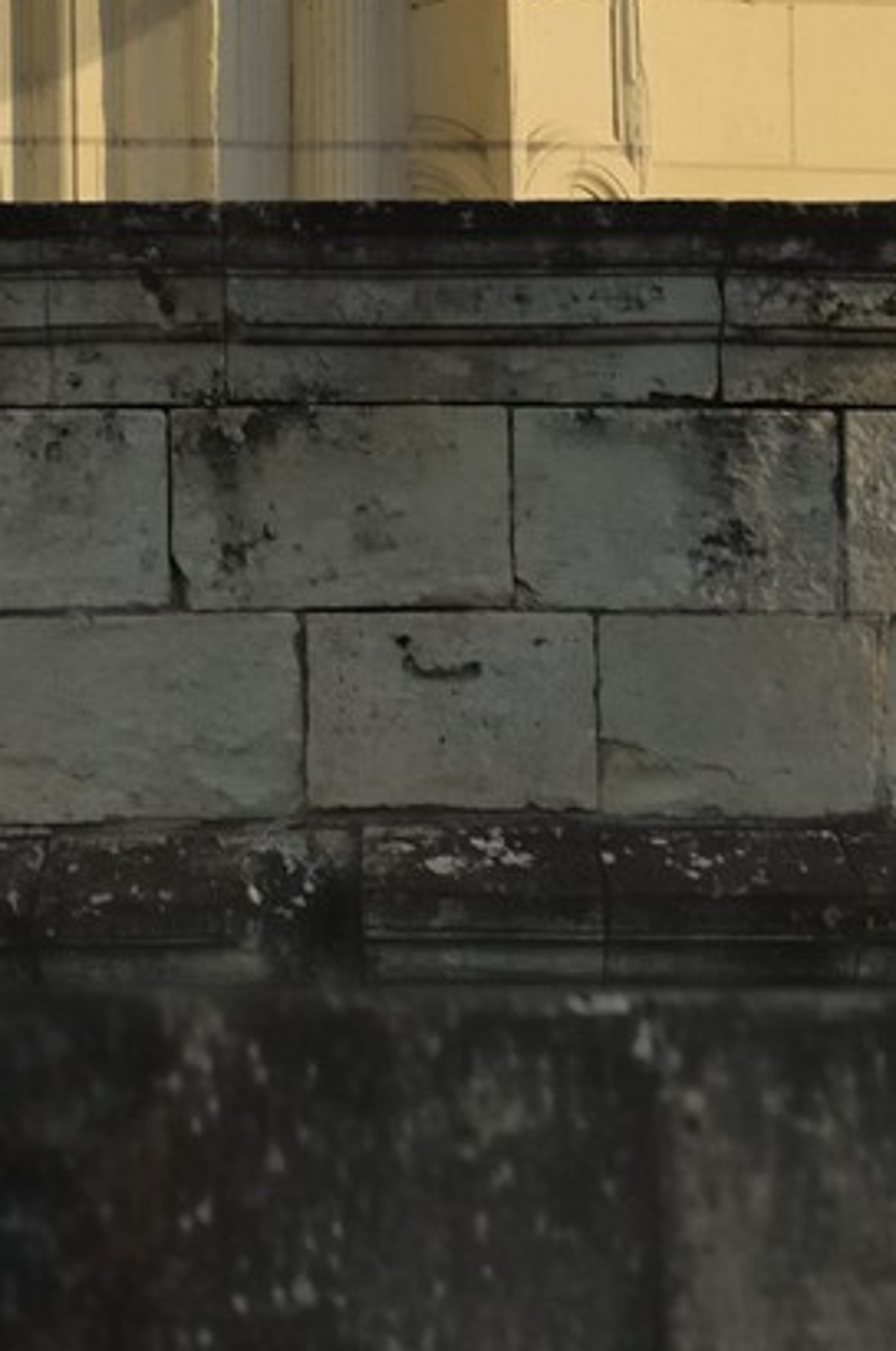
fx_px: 39442
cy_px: -860
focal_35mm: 1053
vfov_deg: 2.0
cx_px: -369
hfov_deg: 1.3
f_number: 6.7
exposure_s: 1/160
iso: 100
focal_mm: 180
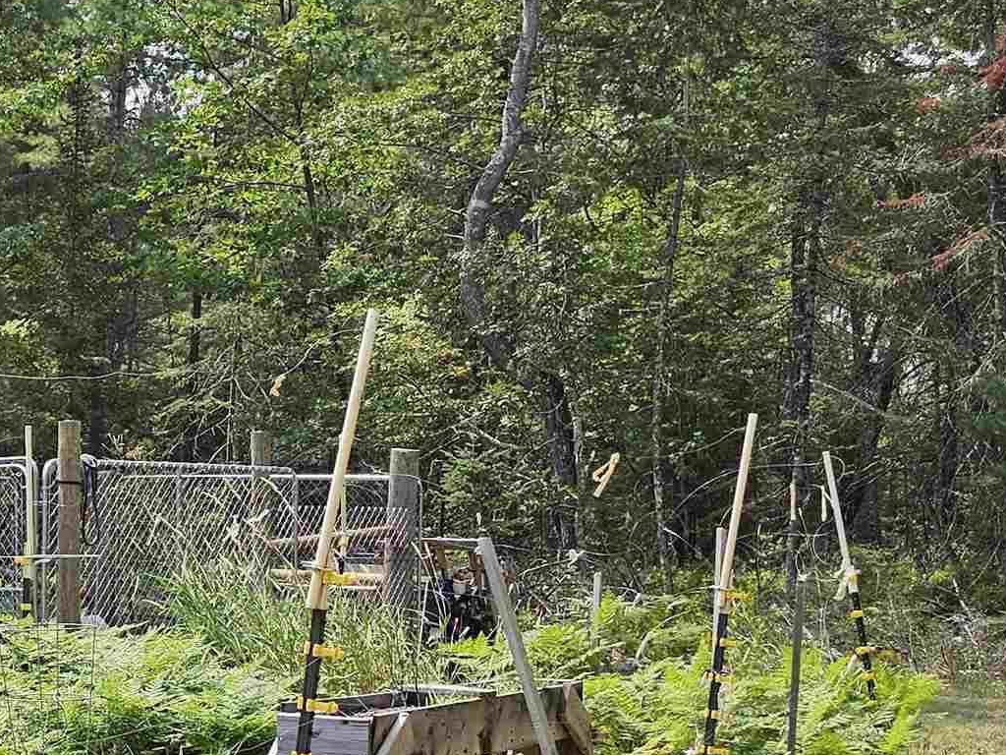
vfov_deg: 21.2
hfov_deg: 24.7
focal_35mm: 69
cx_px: -286
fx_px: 2005
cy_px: 522
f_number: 1.7
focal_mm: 6.3
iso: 10
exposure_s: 1/305
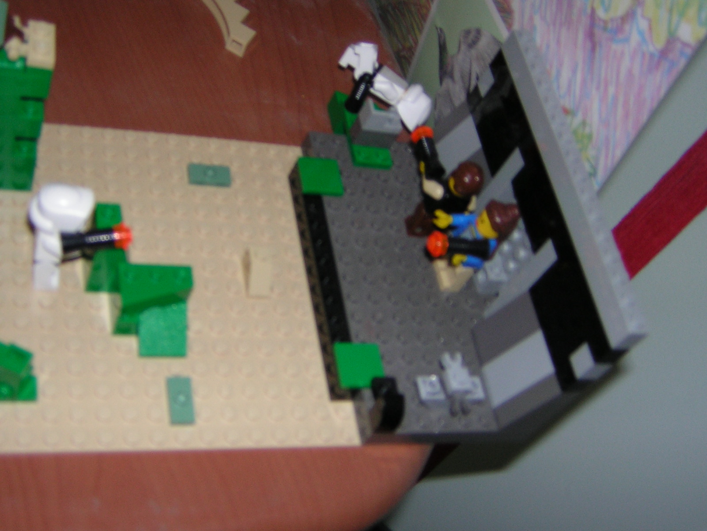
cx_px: 354
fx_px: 960
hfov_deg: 40.4
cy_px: 266
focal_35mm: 47
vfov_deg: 30.9
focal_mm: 6.1
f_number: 2.9
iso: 50
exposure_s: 1/60.1
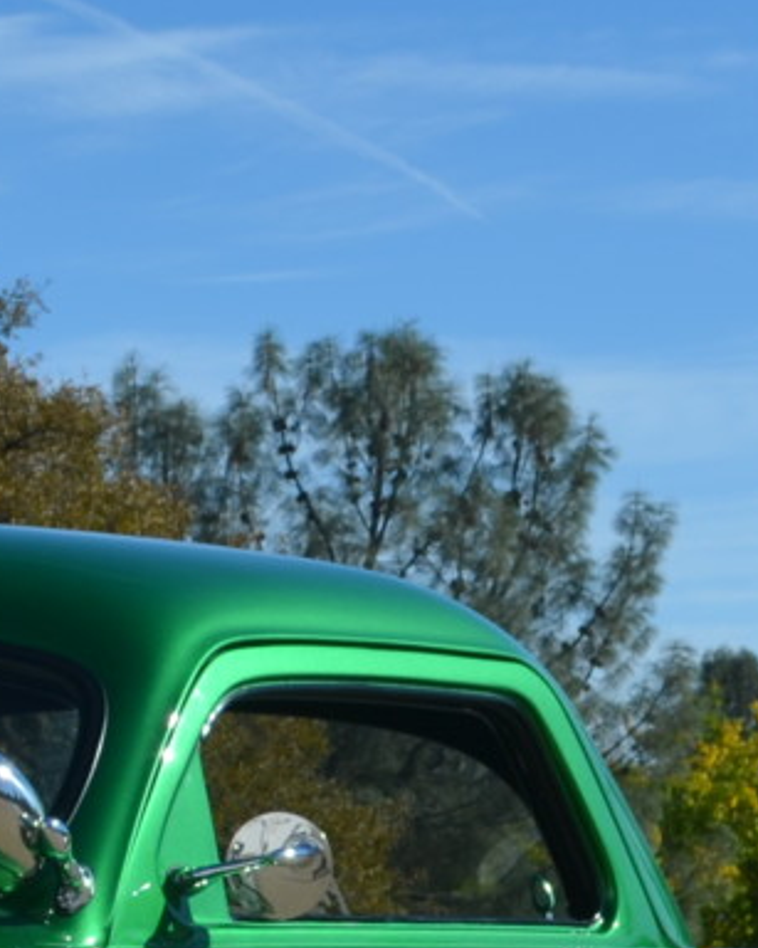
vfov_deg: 11.3
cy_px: 1395
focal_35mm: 165
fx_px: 4629
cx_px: -235
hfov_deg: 9.2
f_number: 9
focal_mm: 22
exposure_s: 1/320
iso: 100
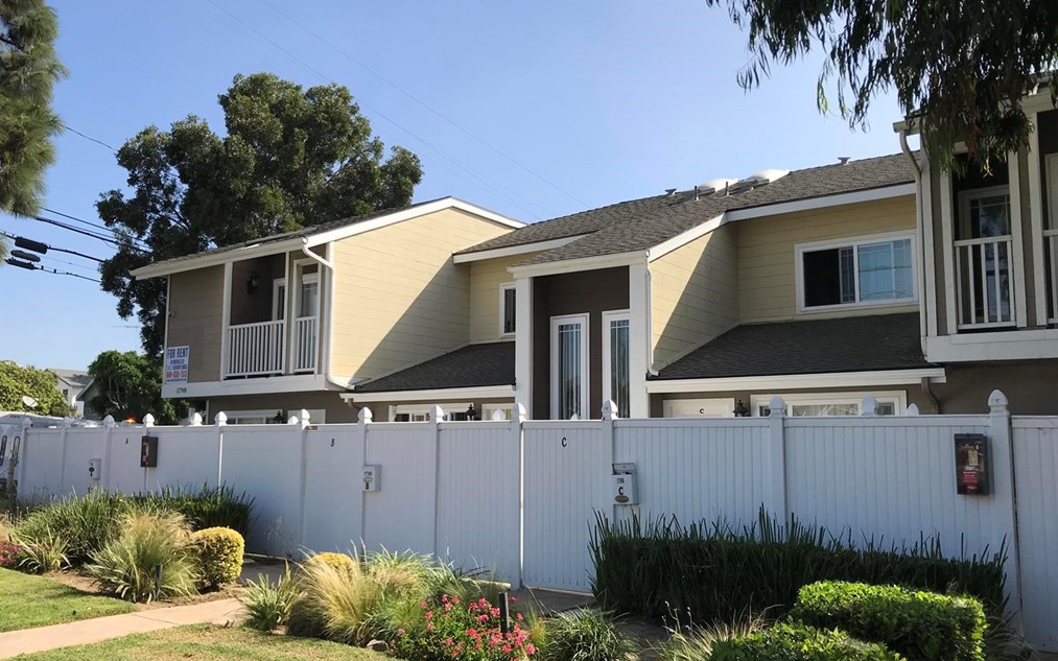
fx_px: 865
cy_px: 359
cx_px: 524
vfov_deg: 41.8
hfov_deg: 62.9
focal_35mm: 30
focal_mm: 3.99
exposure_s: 1/1996
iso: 20
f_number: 1.8
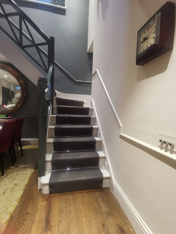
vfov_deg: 94.5
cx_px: 88
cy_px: 117
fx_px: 108
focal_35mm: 16
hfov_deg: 78.1
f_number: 2.2
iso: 640
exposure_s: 1/25
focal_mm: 2.35
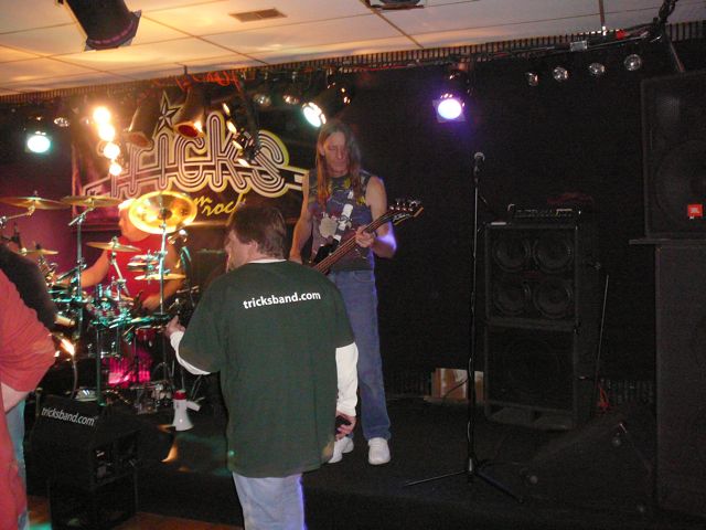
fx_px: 714
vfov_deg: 40.7
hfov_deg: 52.6
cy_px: 265
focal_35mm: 35
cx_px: 353
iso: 400
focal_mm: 5.2
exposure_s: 1/8
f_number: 2.8
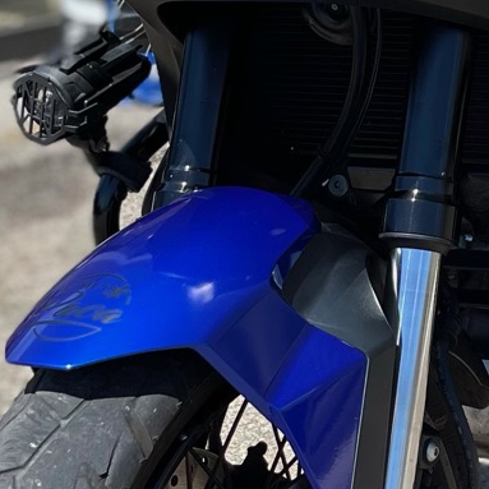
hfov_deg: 13.8
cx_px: 576
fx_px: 1966
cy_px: 36
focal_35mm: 123
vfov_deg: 14.0
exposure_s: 1/1795
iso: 32
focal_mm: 5.1
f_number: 1.6
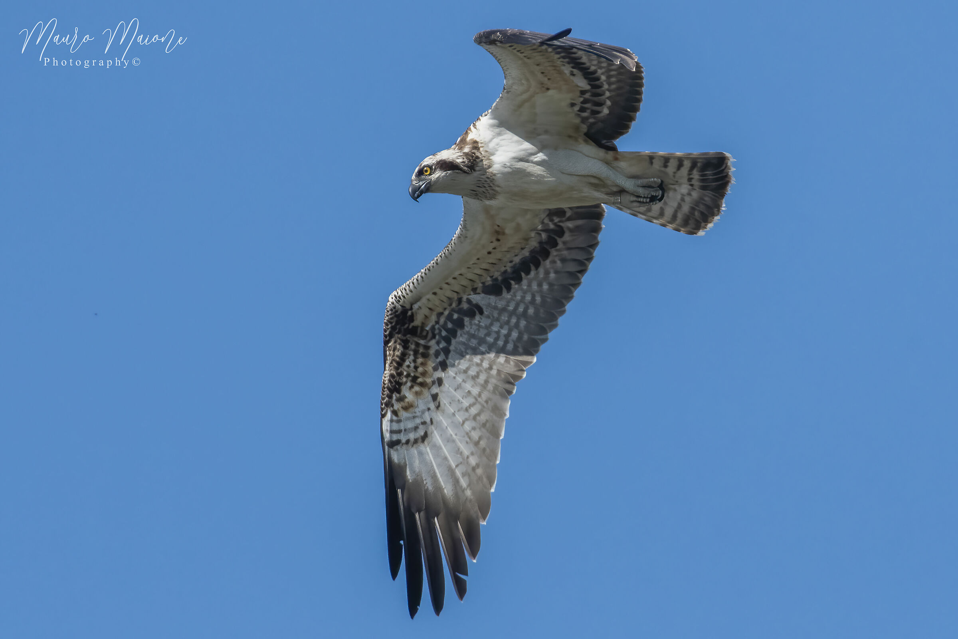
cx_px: 479
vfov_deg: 1.8
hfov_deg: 2.7
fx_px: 19957
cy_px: 320
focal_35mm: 750
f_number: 9
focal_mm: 500
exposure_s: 1/4000
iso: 2500
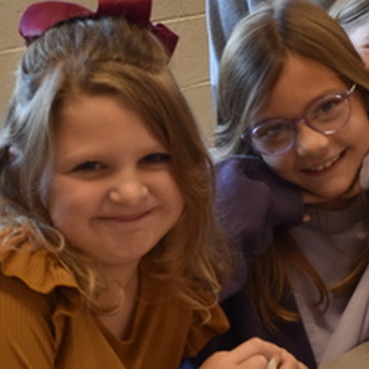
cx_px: 308
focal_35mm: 125
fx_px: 1503
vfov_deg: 13.8
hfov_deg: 13.9
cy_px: 22
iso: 280
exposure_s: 1/40
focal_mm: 25
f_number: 7.1
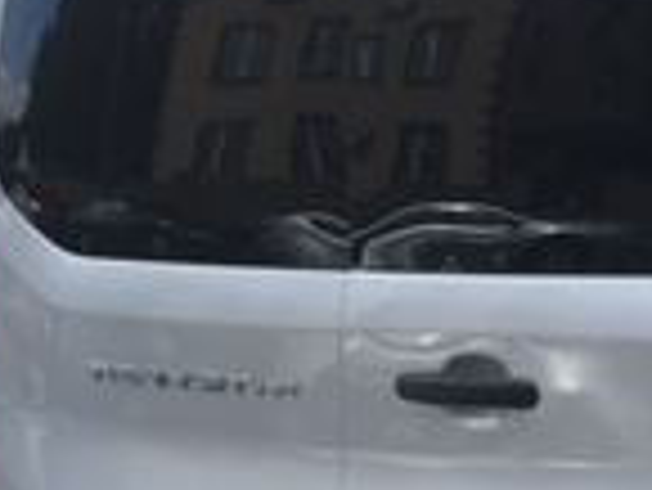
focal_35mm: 128
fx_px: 2413
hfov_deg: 15.0
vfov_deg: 11.6
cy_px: 400
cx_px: 728
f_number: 2.2
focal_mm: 4.15
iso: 25
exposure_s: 1/986
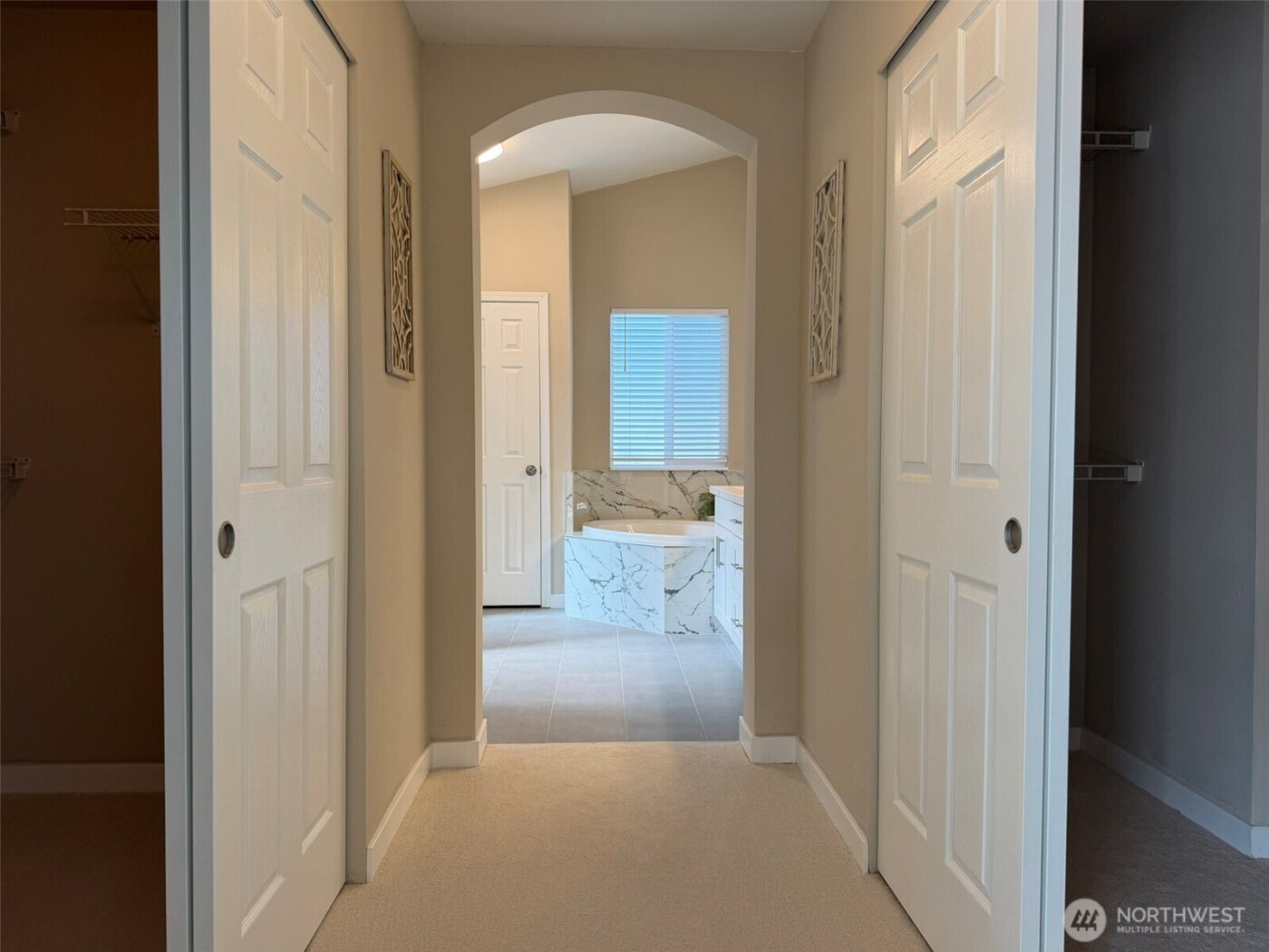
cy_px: 476
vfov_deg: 56.8
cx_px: 634
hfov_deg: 71.6
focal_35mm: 24
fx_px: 880
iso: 64
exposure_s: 1/126
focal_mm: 6.76
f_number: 1.78
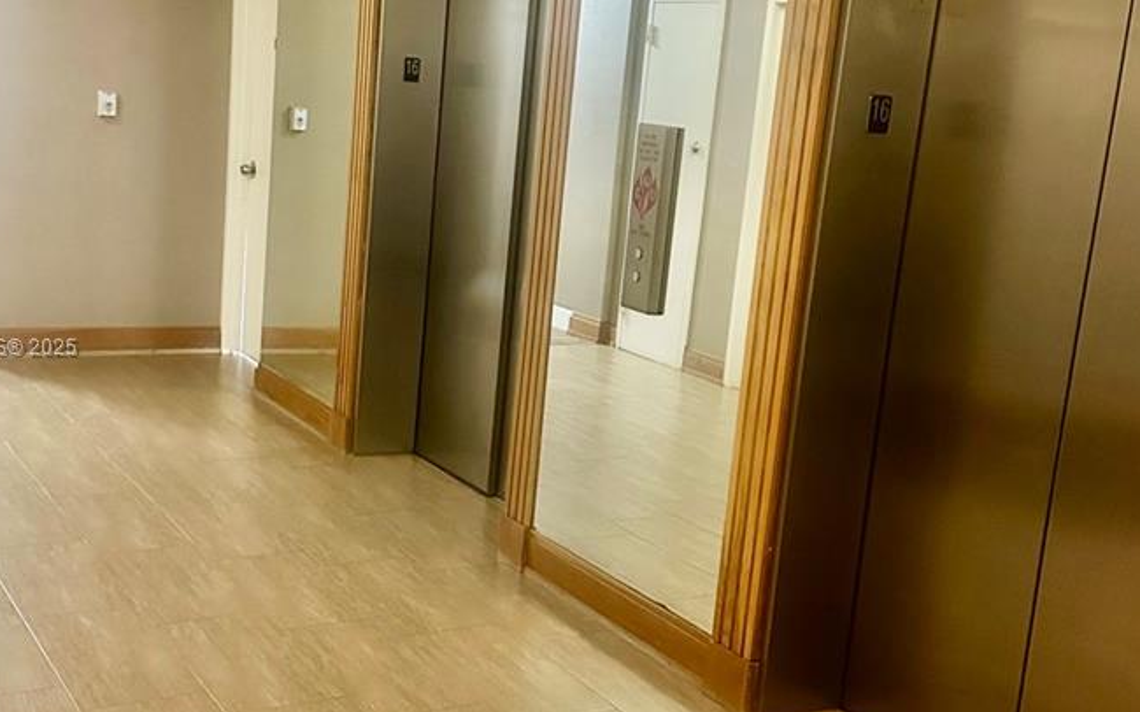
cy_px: 349
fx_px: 1460
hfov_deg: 42.6
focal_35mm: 47
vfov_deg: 27.4
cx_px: 545
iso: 1000
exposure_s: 1/40
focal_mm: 6.86
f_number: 1.78
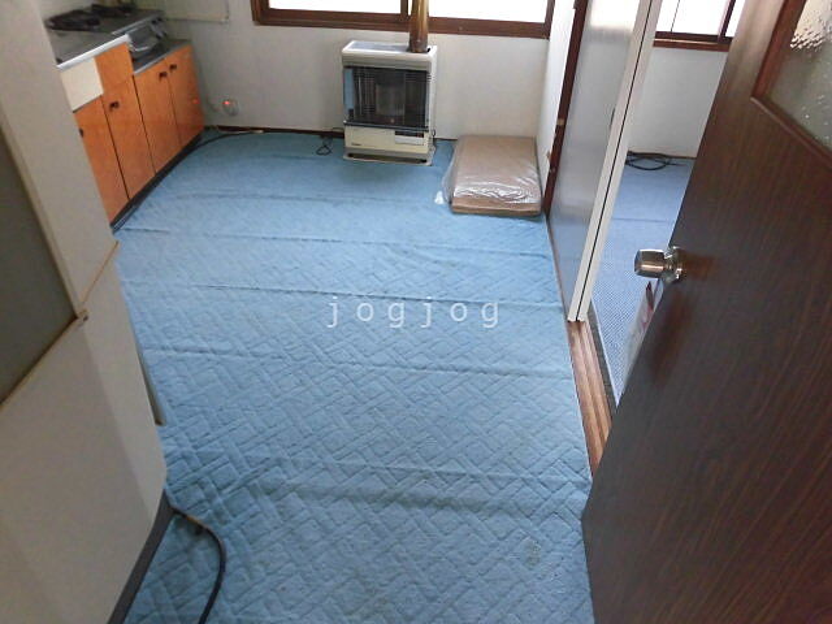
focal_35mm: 24
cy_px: 312
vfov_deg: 56.8
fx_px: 577
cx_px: 416
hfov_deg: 71.6
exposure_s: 1/40
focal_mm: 4.3
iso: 250
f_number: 3.1
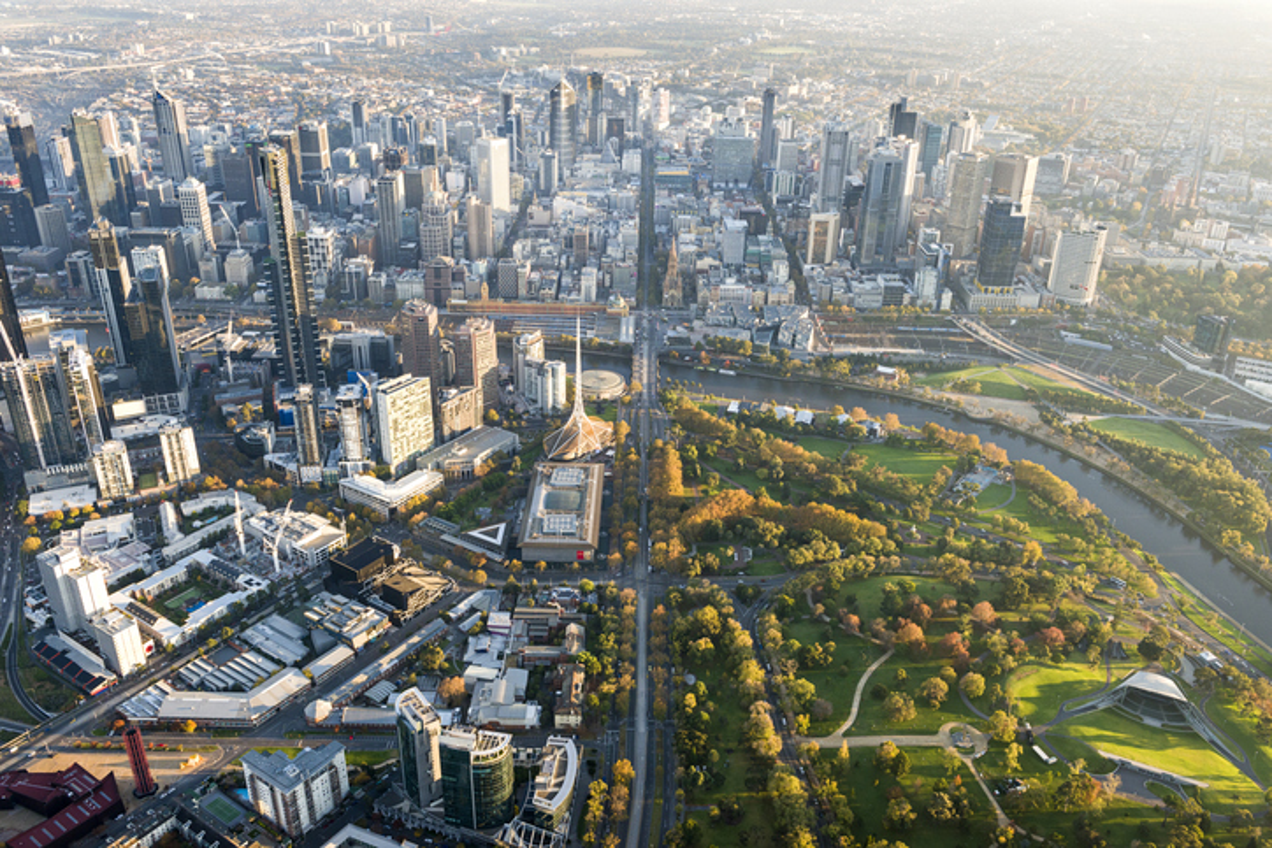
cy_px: 424
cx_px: 636
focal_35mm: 29
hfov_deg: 63.6
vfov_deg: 45.0
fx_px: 1025
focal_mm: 29
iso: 800
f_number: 8
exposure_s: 1/250
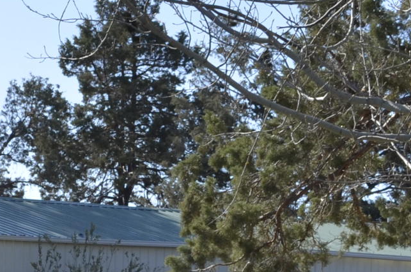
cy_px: 529
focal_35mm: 182
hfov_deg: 10.9
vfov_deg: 7.3
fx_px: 2074
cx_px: -206
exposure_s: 1/250
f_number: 8
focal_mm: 26
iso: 140
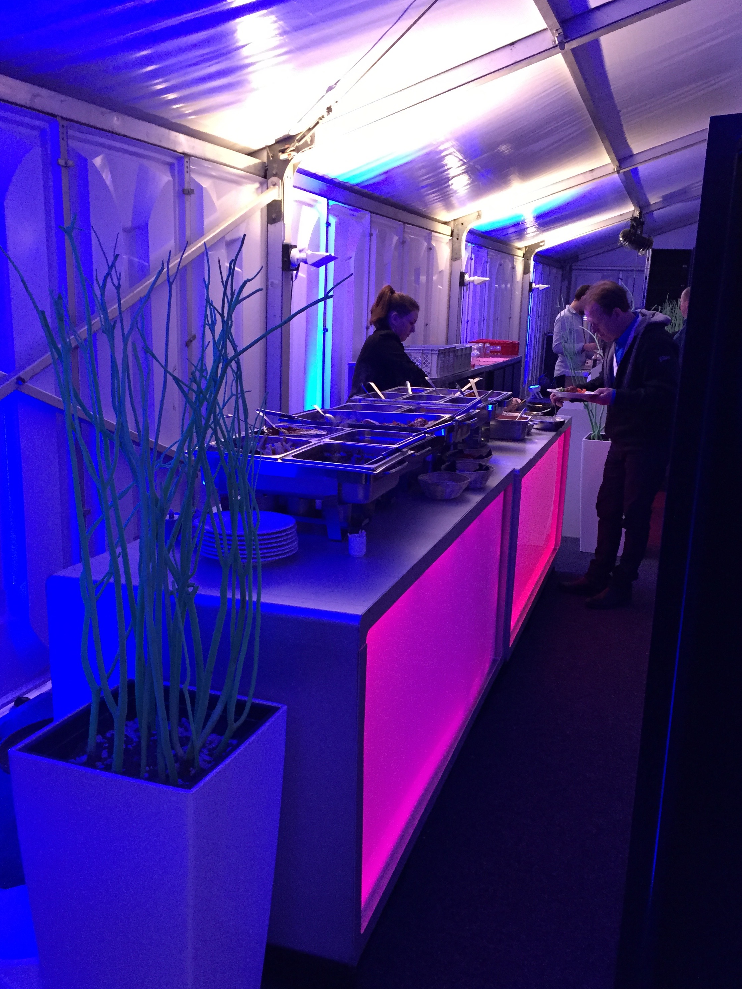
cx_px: 342
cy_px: 526
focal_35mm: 32
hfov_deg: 44.1
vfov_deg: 56.8
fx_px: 914
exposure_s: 1/30
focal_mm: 4.15
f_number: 2.2
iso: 200
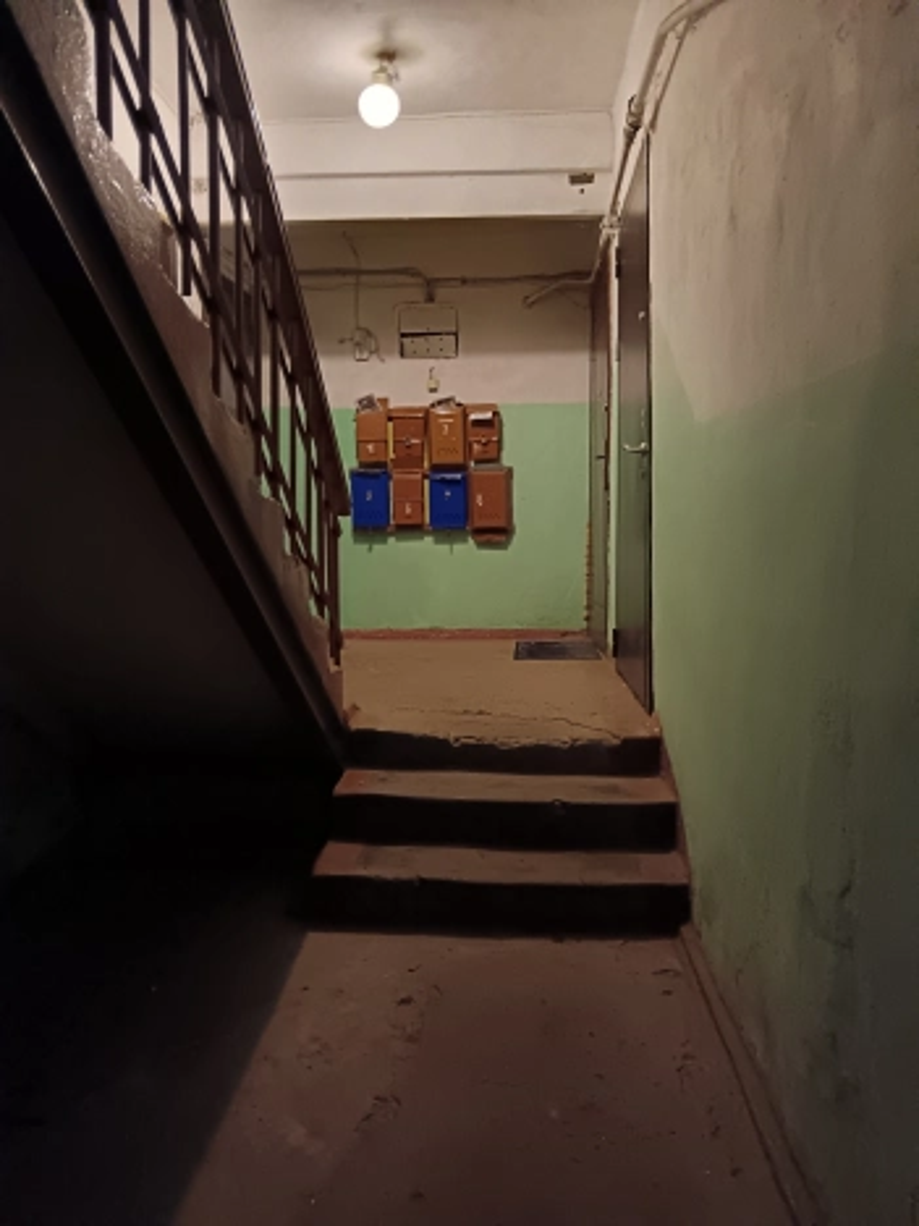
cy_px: 613
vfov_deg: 65.3
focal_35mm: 27
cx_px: 460
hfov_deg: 51.4
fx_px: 956
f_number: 1.9
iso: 2653
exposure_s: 1/25
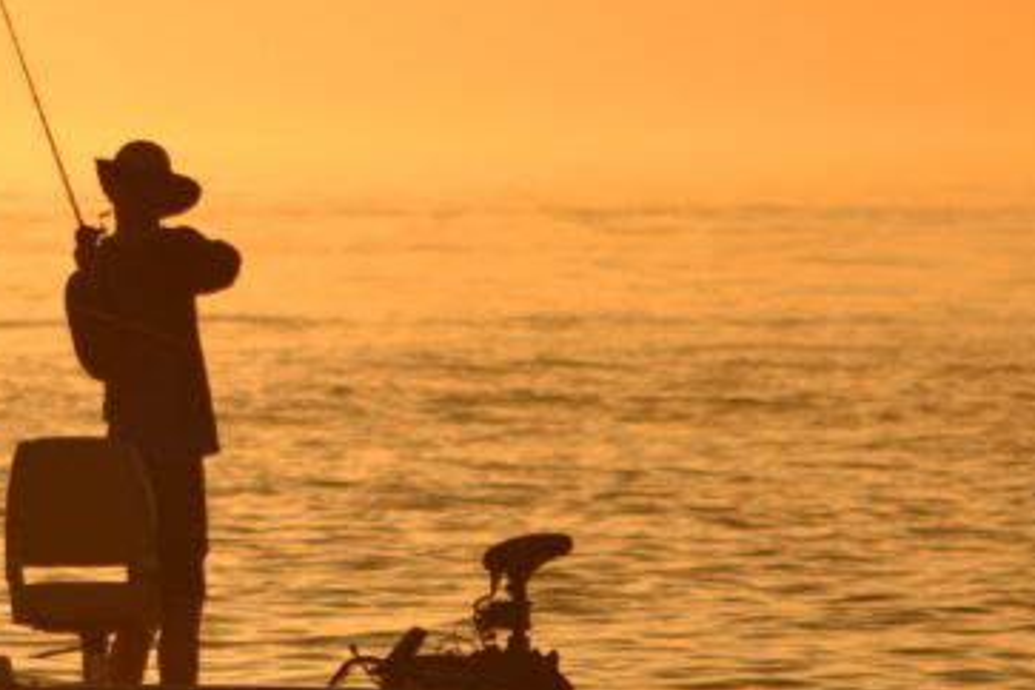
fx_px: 36481
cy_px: 121
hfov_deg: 1.6
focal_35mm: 1269
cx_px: -268
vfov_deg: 1.1
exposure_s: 1/500
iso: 125
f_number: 5.6
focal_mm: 300
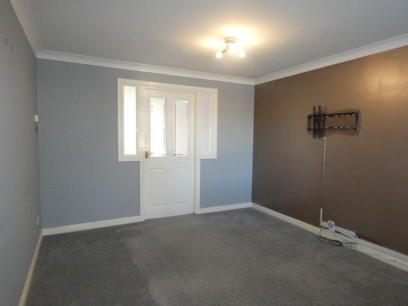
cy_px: 154
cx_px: 206
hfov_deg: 79.0
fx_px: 247
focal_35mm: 21
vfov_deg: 63.4
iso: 400
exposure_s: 1/60
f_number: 2.8
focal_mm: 3.6
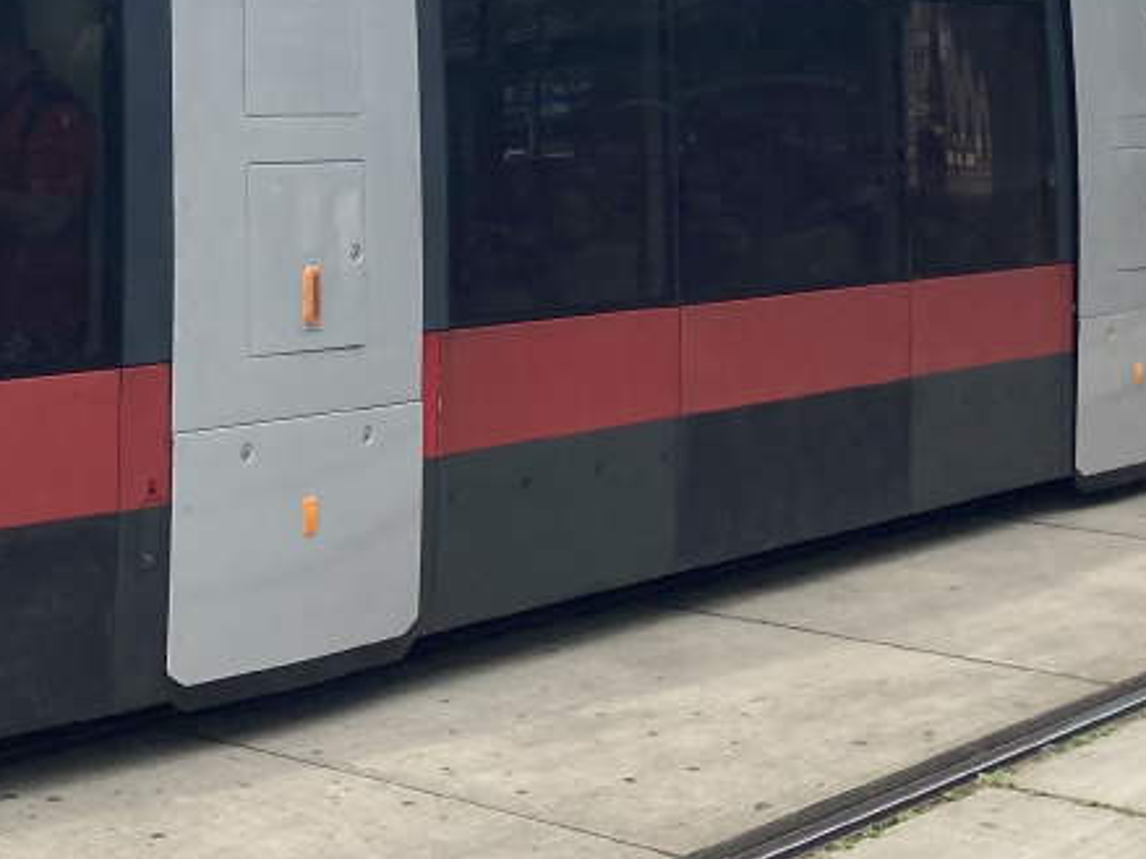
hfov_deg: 23.1
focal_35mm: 83
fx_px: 2747
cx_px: 183
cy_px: -181
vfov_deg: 17.0
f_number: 1.8
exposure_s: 1/1473
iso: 20
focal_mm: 3.99
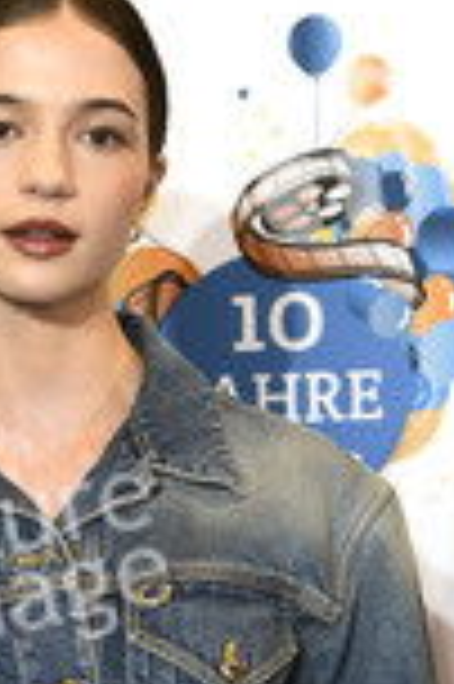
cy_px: 806
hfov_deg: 10.0
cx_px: 67
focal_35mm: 137
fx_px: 2597
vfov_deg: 14.5
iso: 1000
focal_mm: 52
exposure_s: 1/125
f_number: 5
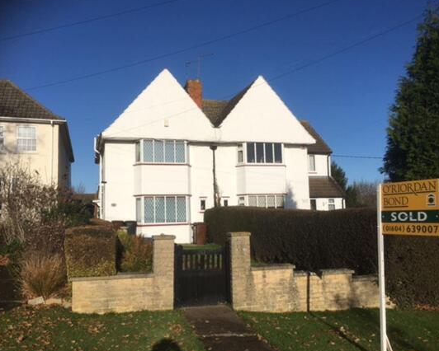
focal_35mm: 31
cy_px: 174
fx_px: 403
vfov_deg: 47.1
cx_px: 207
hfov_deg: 57.1
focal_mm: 4.15
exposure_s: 1/4808
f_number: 2.2
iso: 25
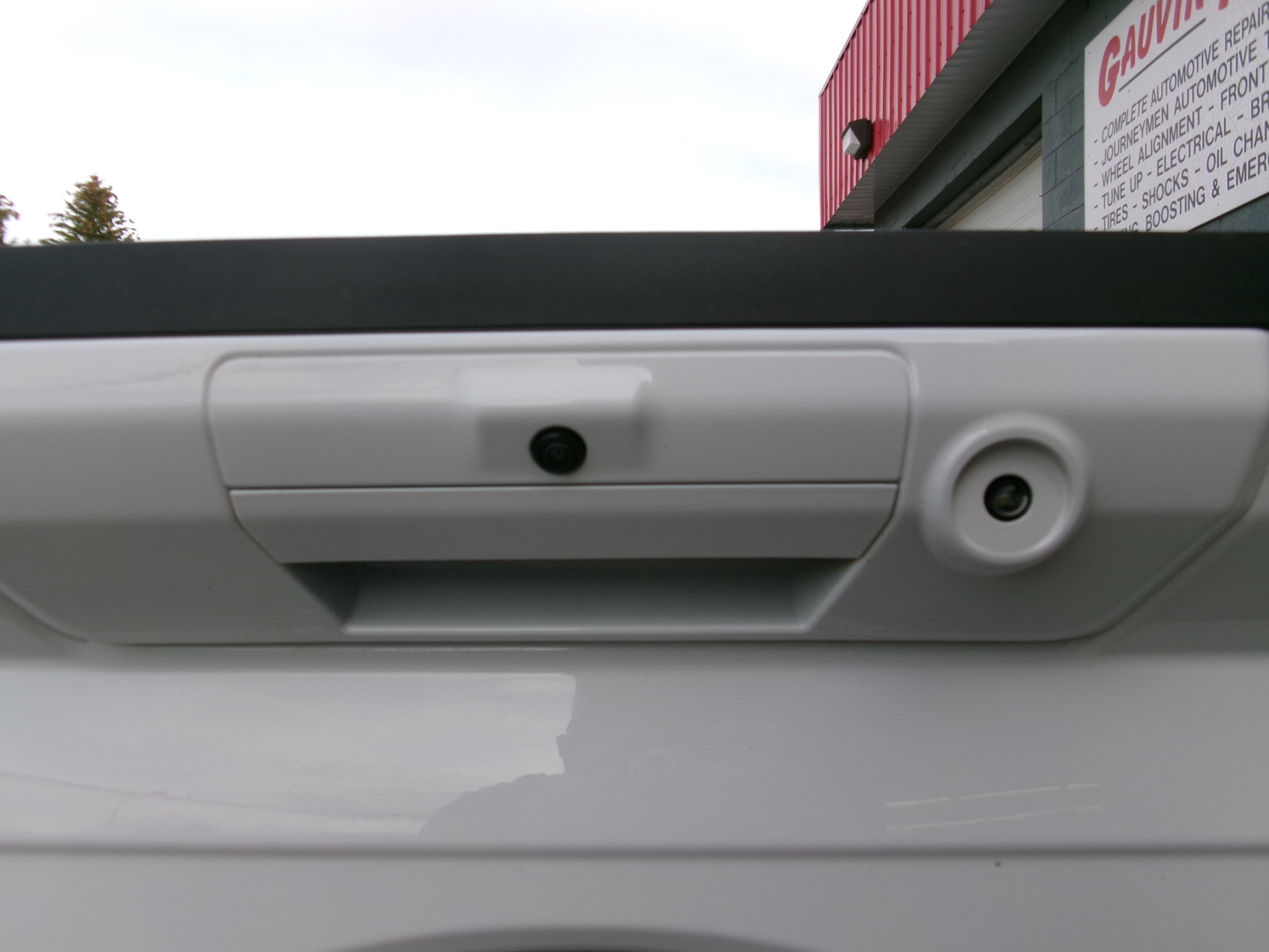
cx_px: 634
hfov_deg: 63.4
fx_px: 1026
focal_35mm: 28
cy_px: 476
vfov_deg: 49.7
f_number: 3.9
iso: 100
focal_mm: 5.1
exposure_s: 1/180
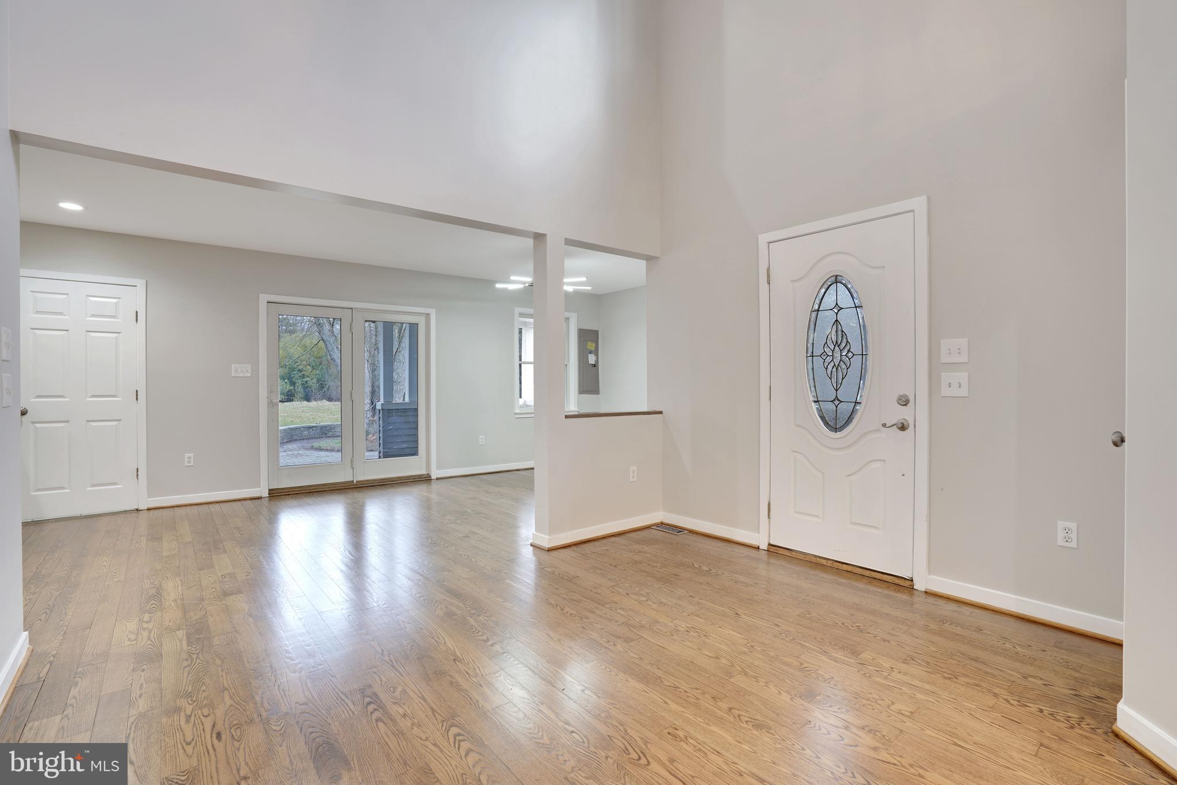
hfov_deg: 96.7
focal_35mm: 16
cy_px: 392
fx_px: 523
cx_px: 588
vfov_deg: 73.7
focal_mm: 16
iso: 100
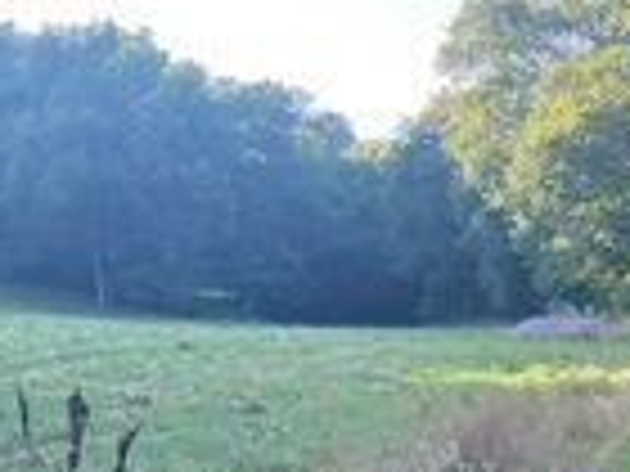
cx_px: 83
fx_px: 1565
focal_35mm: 86
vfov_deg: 17.0
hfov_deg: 22.3
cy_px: 402
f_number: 1.8
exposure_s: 1/218
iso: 20
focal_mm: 3.99
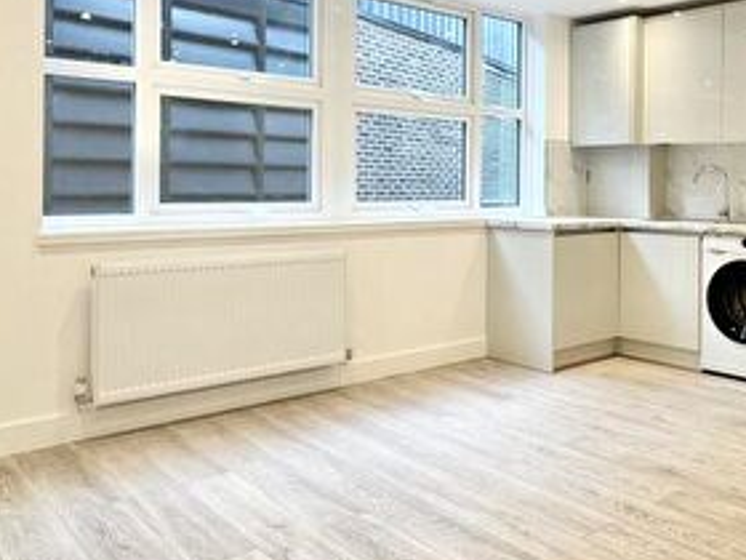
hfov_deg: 50.9
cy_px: 191
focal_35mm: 35
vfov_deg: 40.2
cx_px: 538
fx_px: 754
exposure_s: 1/100
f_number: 2.2
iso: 125
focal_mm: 2.22
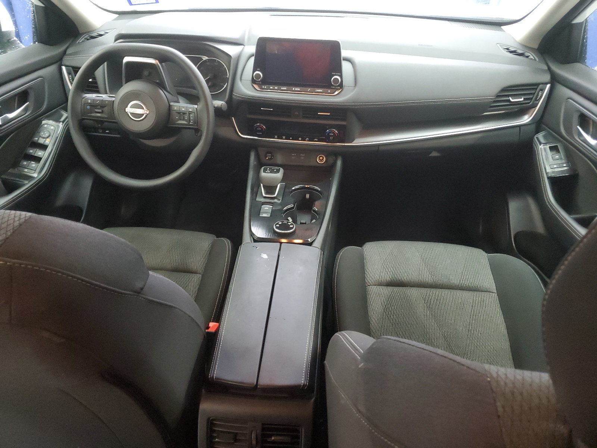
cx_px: 298
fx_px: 448
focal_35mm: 26
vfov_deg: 53.1
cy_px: 224
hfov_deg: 67.3
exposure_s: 1/40
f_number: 1.5
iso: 367
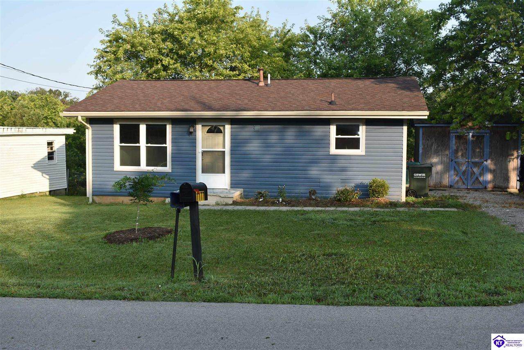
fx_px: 546
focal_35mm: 38
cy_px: 175
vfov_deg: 35.5
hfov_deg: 51.3
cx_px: 262
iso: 100
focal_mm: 25
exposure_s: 1/160
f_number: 6.3
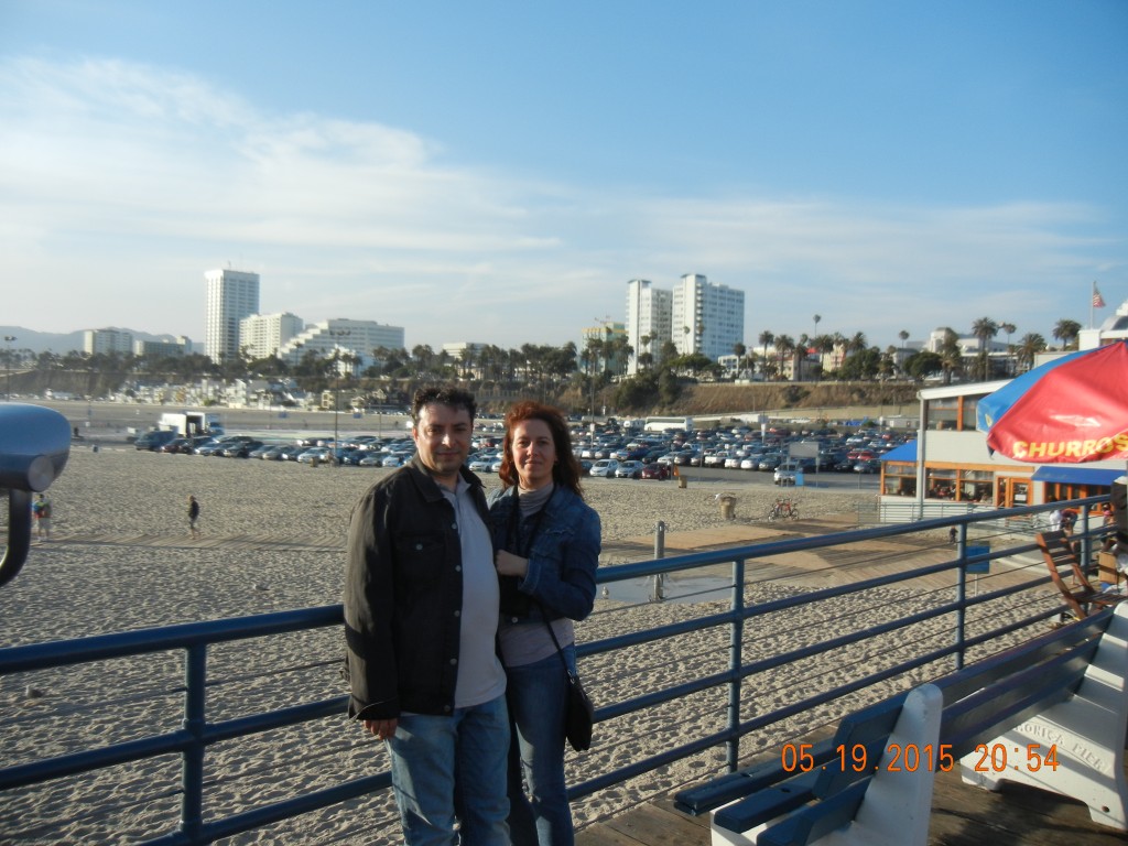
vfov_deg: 46.8
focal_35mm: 30
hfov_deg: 60.0
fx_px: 978
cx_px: 564
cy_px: 423
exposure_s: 1/247
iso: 160
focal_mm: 5.4
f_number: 7
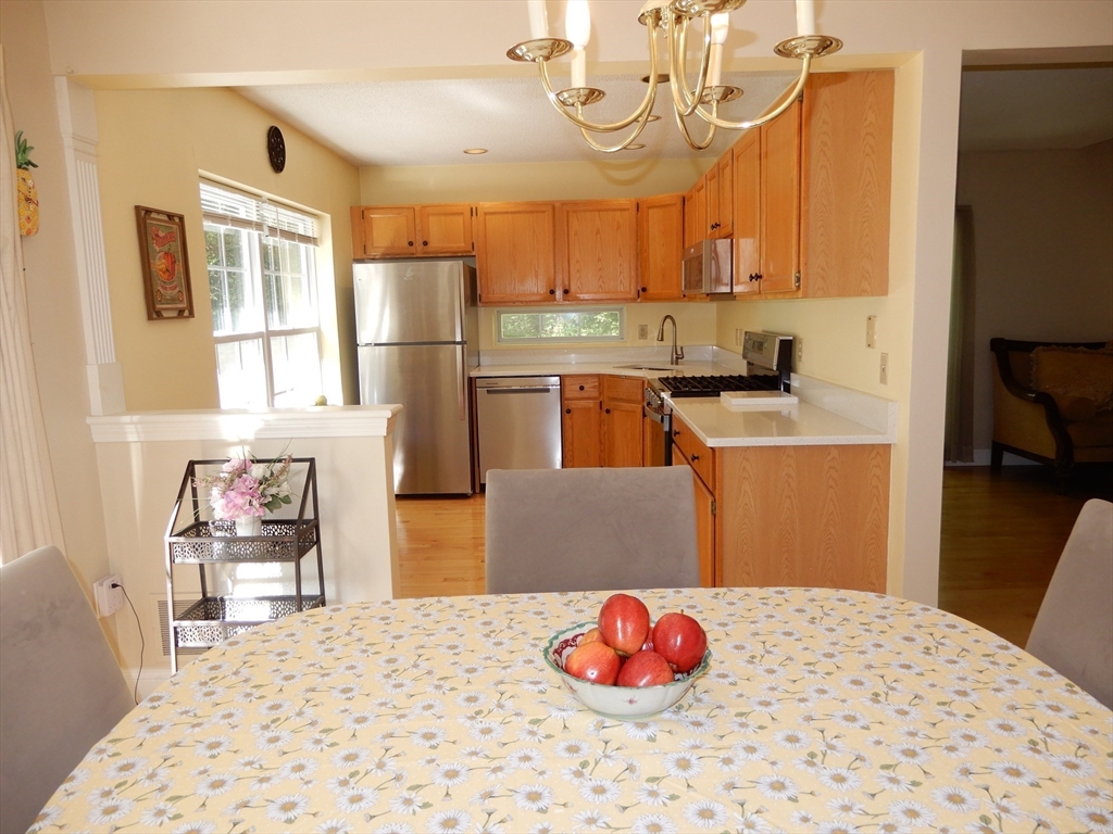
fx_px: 772
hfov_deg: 71.6
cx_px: 556
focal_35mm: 24
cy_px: 417
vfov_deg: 56.8
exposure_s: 1/30
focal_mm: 4.3
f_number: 3.4
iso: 110
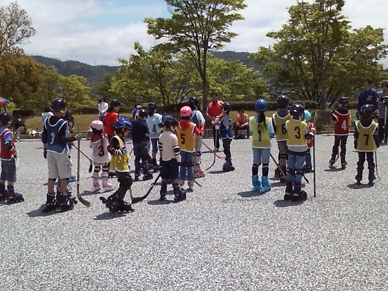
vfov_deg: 48.2
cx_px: 194
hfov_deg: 61.7
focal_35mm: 29
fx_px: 325
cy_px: 146
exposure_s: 1/1316
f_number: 3.5
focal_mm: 3.73
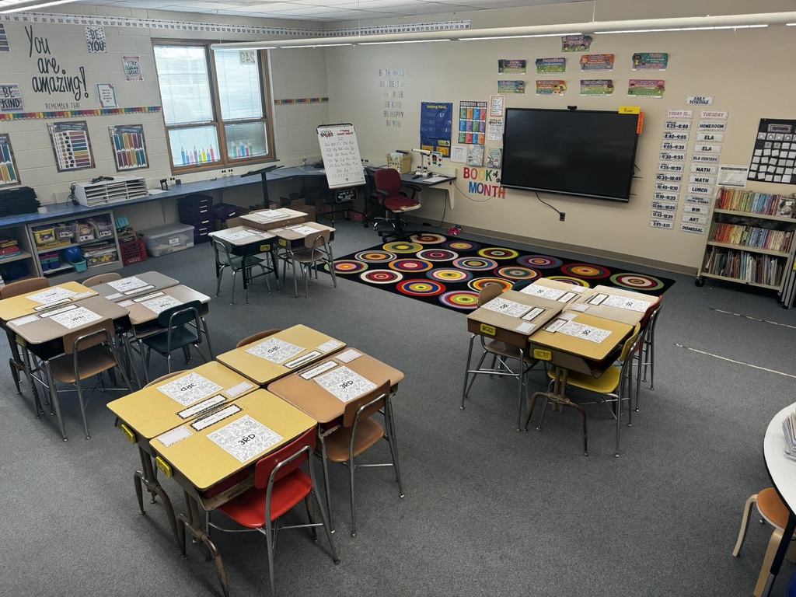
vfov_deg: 56.8
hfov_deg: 71.6
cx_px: 398
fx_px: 552
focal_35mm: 24
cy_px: 298
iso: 200
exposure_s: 1/120
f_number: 1.78
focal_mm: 6.76
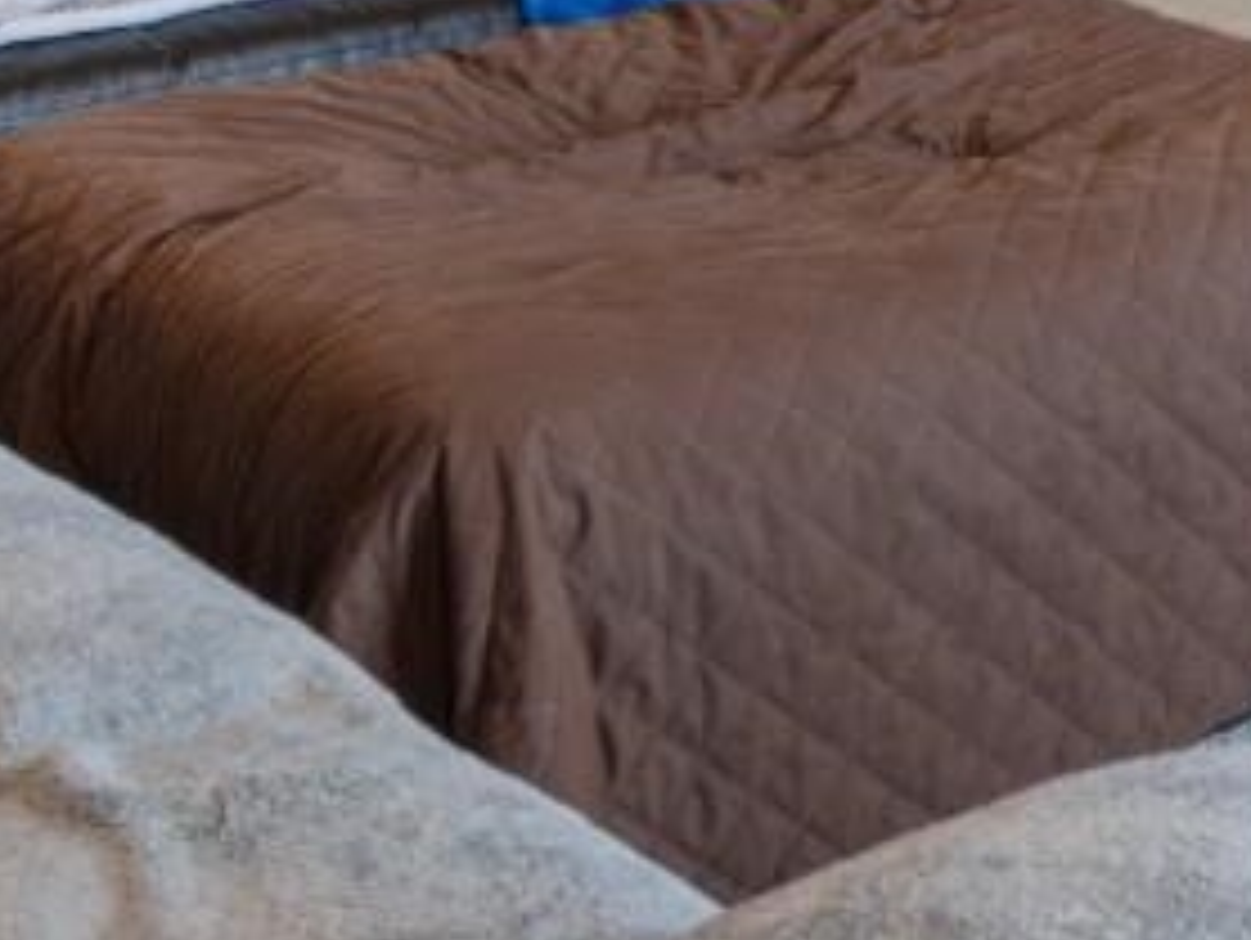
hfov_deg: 20.7
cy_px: -760
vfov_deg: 15.2
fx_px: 3038
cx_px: 1719
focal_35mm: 84
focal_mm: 10
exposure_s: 1/5
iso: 100
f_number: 4.5
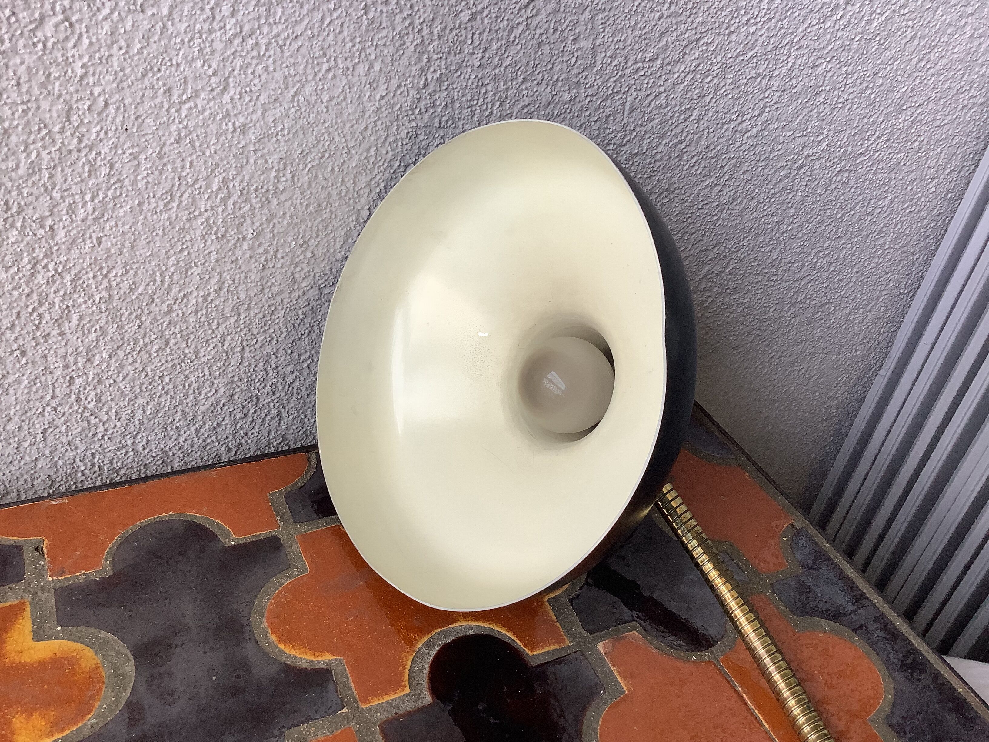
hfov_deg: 58.4
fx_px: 886
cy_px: 371
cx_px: 494
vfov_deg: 45.4
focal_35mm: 31
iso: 50
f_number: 2.4
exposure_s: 1/60
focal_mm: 3.3
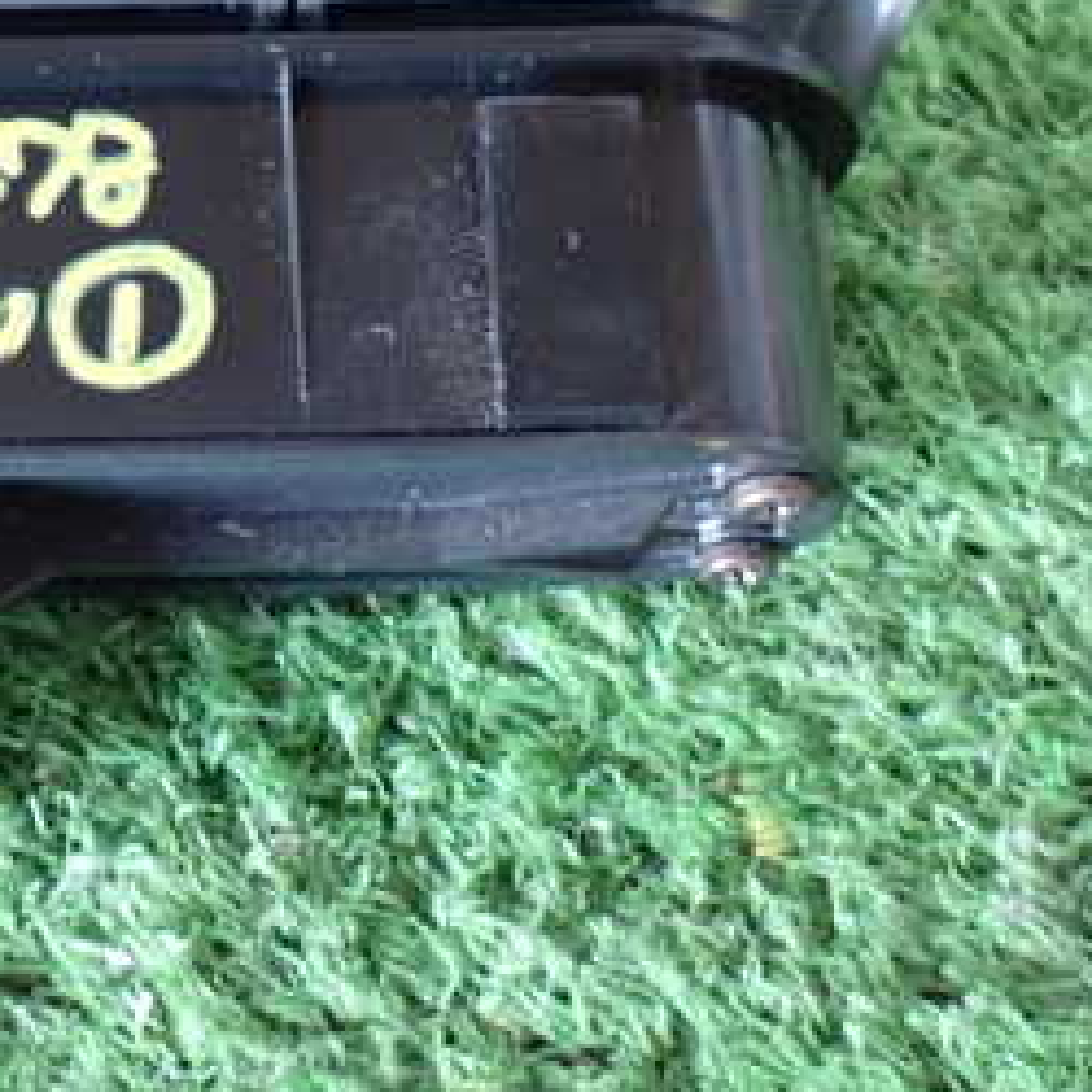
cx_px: 48
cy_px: 336
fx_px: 3783
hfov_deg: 16.2
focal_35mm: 106
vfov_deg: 16.4
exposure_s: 1/20
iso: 800
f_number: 3.2
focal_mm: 9.01
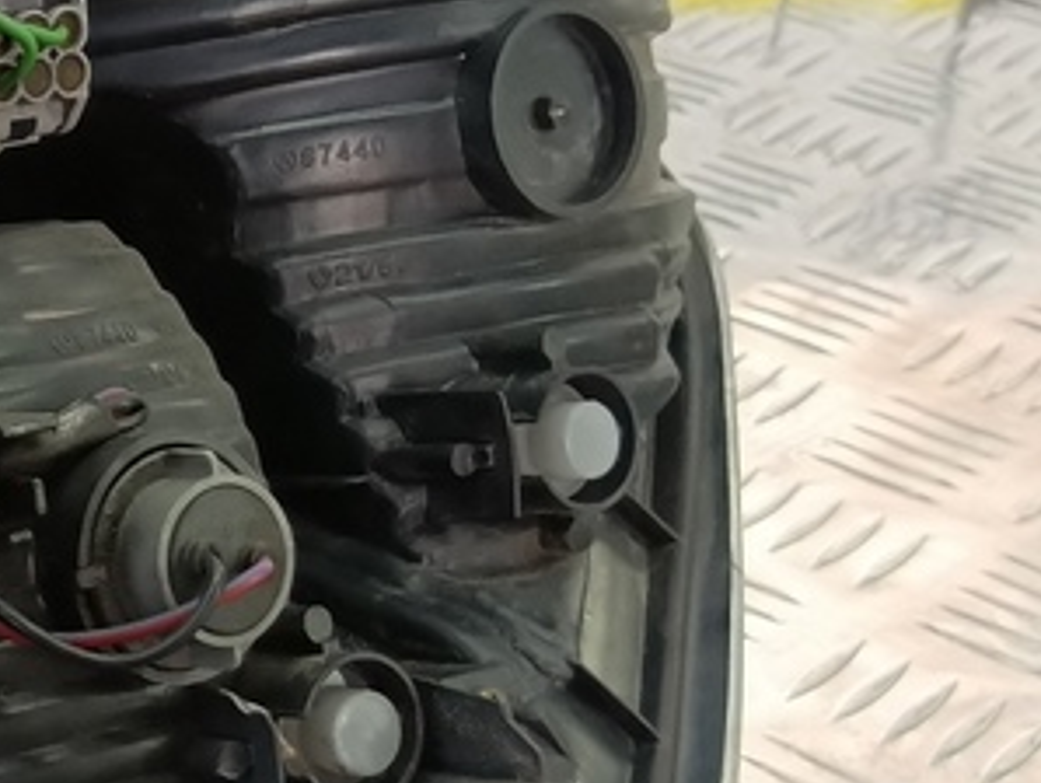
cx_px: -412
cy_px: 521
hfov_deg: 21.6
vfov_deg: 18.6
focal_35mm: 79
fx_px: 2378
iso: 143
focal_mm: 4.11
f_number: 1.6
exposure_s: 1/50
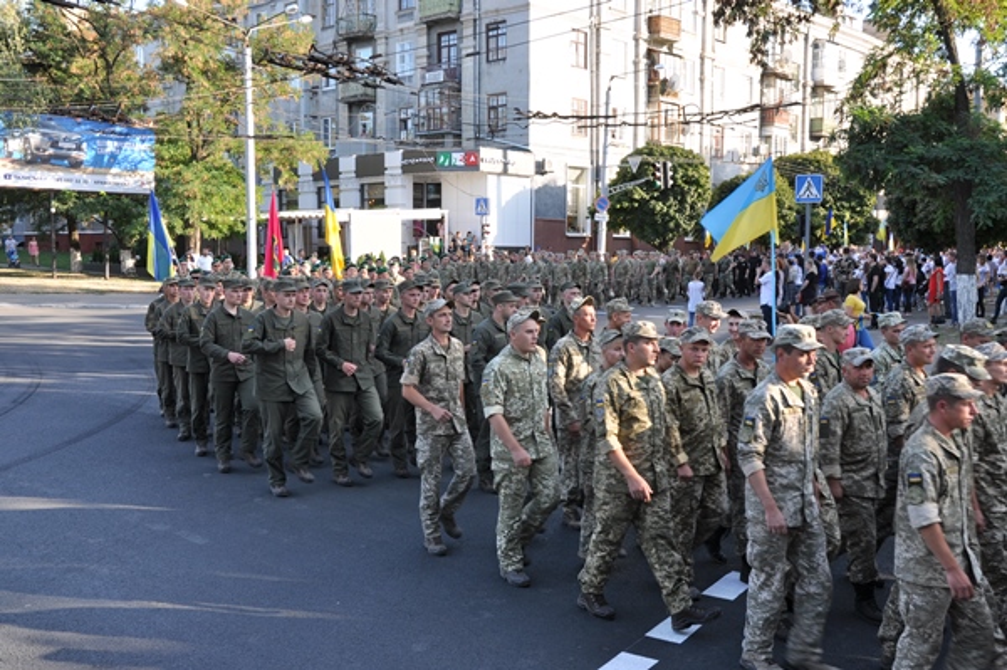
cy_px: 335
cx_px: 504
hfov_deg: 51.3
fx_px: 1048
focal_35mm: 38
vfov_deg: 35.4
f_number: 9
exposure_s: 1/80
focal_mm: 25
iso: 200
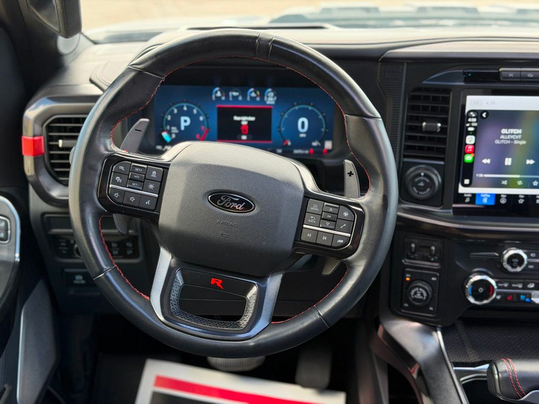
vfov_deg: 30.3
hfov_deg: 39.7
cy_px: 202
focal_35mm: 48
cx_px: 270
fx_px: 747
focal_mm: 6.76
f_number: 1.78
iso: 50
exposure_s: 1/121
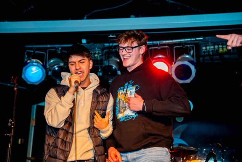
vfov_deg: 19.5
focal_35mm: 70
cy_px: 81
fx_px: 471
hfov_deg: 28.8
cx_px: 121
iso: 400
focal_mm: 70
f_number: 2.8
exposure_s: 1/125
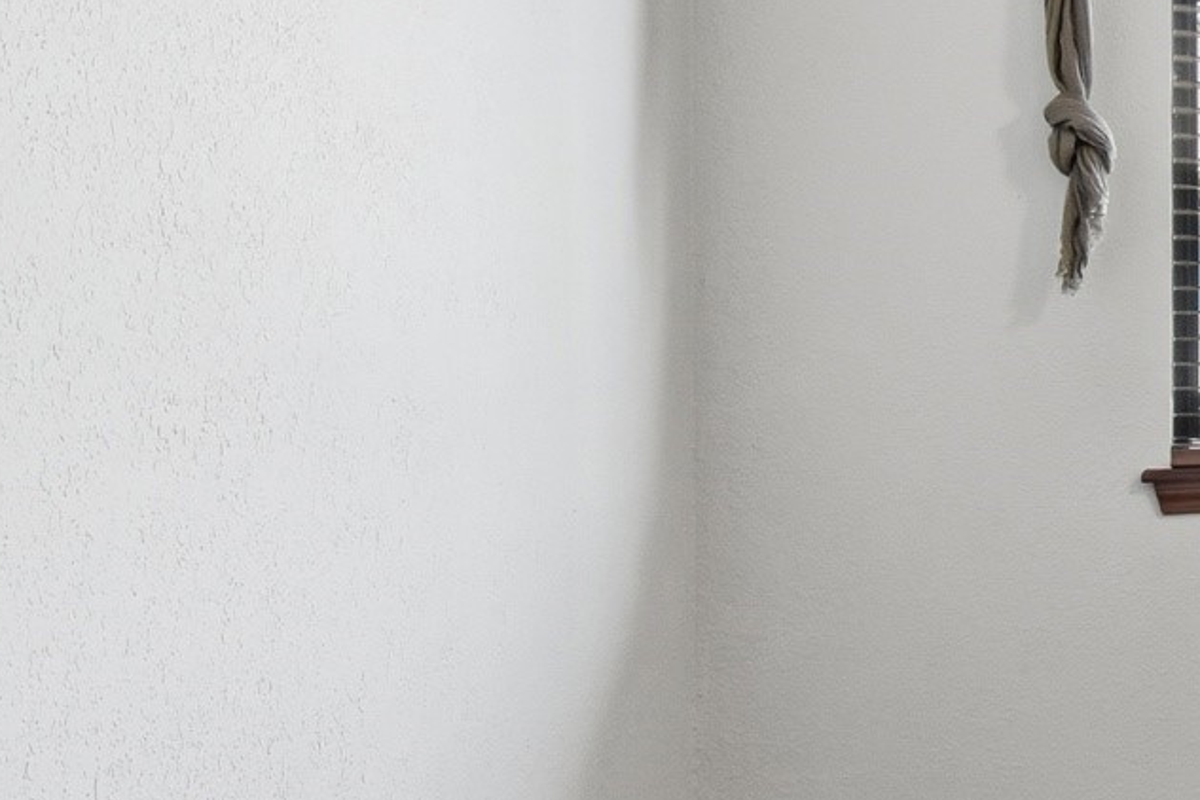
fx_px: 1500
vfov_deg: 29.7
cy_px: 285
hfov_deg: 29.4
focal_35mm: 45
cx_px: 1742
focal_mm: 10
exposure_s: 1/80
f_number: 9
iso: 250
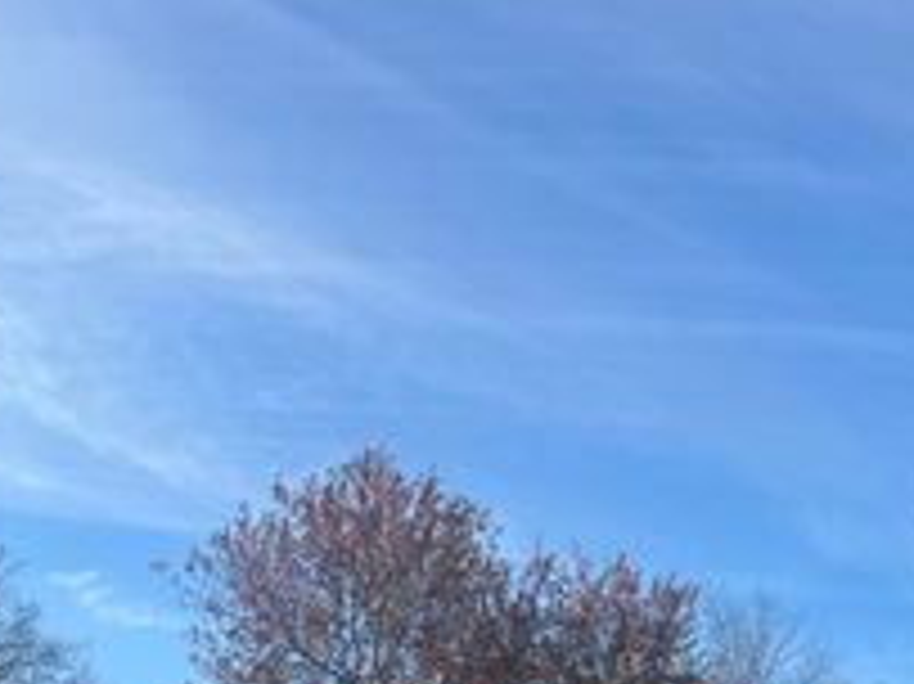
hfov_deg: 28.4
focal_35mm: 64
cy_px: 803
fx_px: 1689
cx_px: 914
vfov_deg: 21.4
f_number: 1.5
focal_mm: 5.7
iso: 50
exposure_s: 1/3571
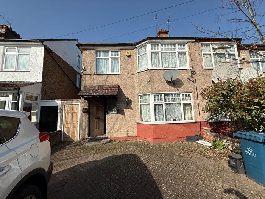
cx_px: 132
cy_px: 100
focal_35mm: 14
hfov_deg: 102.1
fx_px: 107
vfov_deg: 85.7
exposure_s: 1/3289
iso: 50
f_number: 2.2
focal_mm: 2.22
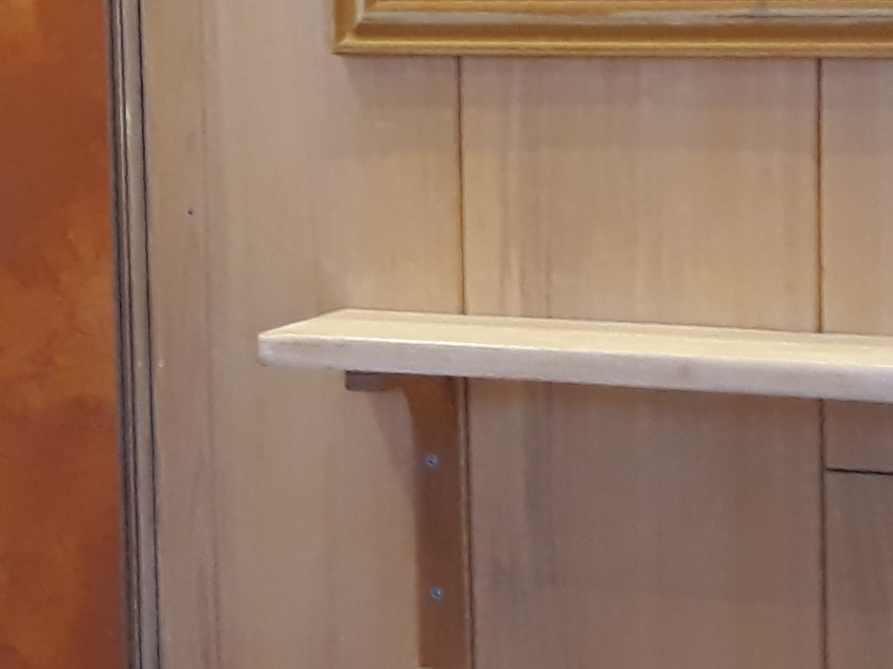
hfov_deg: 16.5
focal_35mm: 119
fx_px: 3069
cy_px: 214
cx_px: 268
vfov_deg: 12.4
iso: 200
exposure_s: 1/25
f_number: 1.9
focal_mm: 3.6
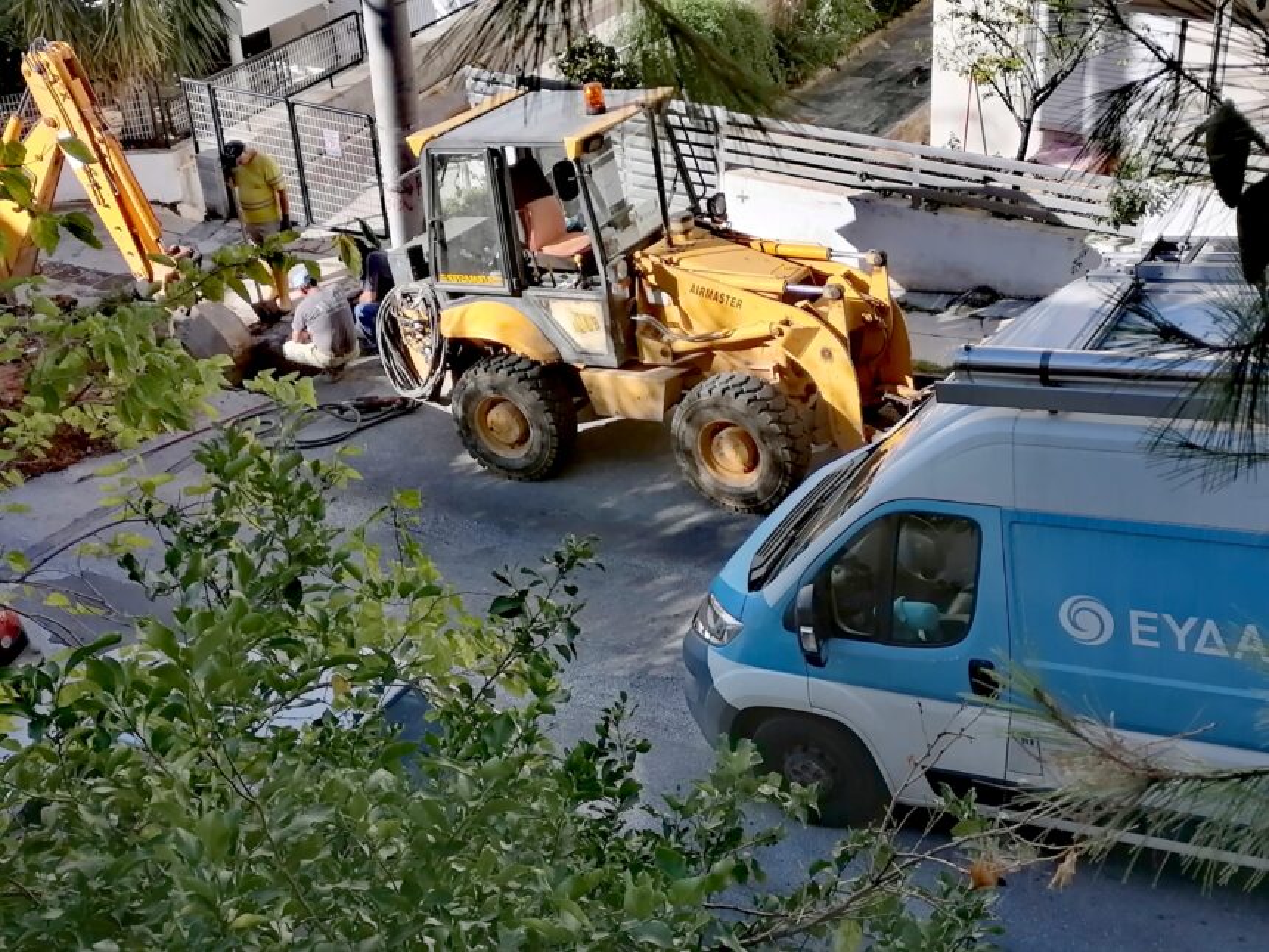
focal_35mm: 50
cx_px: 634
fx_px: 1833
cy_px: 476
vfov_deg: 29.1
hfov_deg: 38.2
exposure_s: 1/691
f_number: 1.8
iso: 50
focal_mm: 5.4
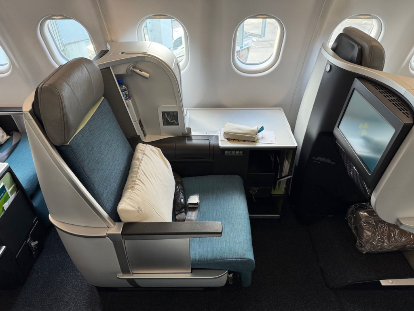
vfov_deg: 56.8
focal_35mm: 24
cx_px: 207
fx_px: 287
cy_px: 156
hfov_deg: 71.6
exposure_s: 1/91
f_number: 1.78
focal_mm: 6.76
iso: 200
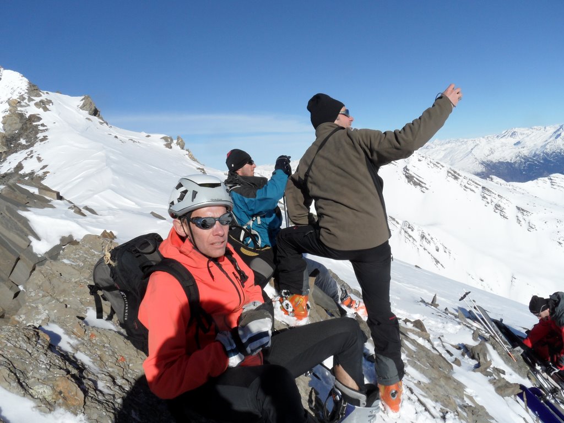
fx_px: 391
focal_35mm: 24
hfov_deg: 71.6
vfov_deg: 56.8
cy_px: 212
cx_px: 282
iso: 80
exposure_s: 1/500
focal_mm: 3.9
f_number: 6.6
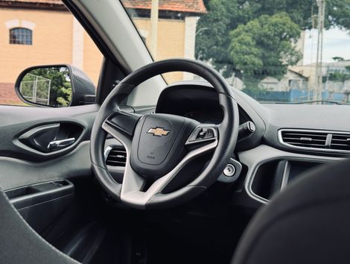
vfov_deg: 30.3
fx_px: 486
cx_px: 175
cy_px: 132
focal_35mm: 48
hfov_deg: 39.6
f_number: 1.78
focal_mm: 6.76
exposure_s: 1/377
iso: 64
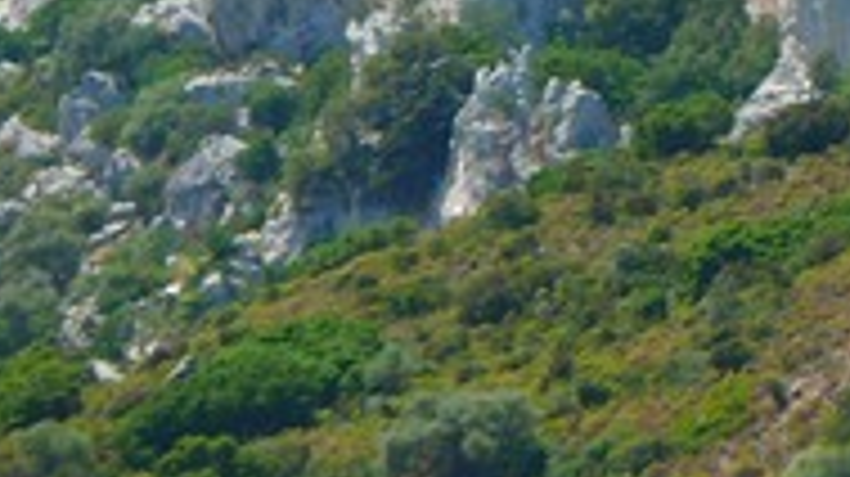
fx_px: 21487
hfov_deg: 2.3
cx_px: 1543
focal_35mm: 954
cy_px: -585
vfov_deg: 1.3
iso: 100
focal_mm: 46.8
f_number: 4
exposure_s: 1/200
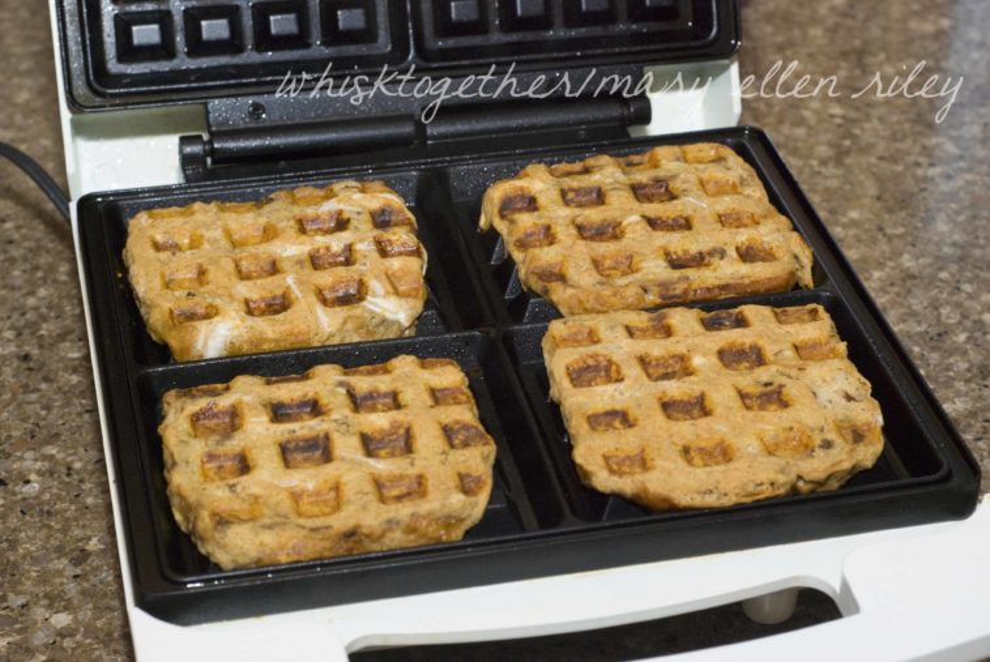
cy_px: 331
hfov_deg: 27.0
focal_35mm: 75
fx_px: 2064
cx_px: 495
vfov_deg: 18.2
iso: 500
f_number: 7.1
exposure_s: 1/60
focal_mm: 50
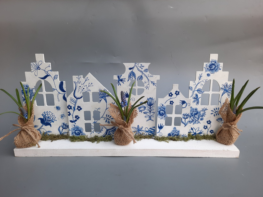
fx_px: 190
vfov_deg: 54.9
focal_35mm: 25
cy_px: 98
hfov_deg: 69.4
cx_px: 132
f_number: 2
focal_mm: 4.6
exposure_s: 1/50
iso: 40
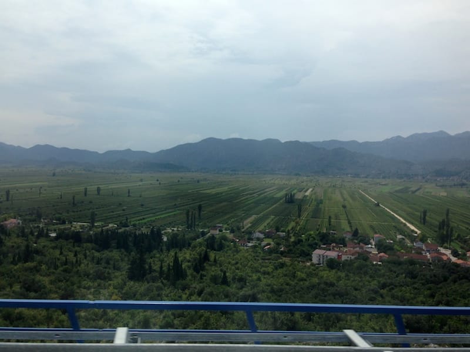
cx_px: 235
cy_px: 176
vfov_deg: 42.9
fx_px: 448
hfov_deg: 55.4
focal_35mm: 33
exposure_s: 1/1205
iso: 50
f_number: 2.4
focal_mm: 4.12
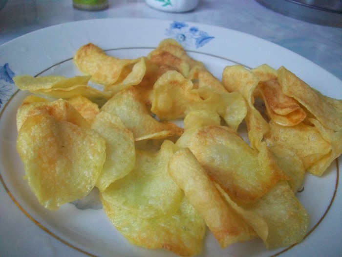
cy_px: 128
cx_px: 171
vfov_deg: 44.2
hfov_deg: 56.8
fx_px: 316
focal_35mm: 32
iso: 160
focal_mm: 5.7
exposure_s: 1/25
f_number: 2.8
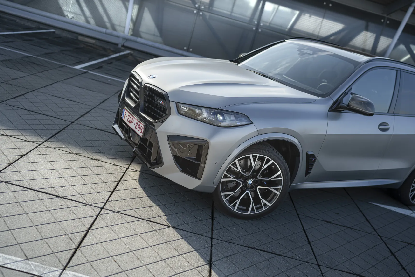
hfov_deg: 54.4
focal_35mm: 35
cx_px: 208
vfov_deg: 37.9
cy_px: 138
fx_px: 403
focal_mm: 35
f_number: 2
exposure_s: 1/640
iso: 50
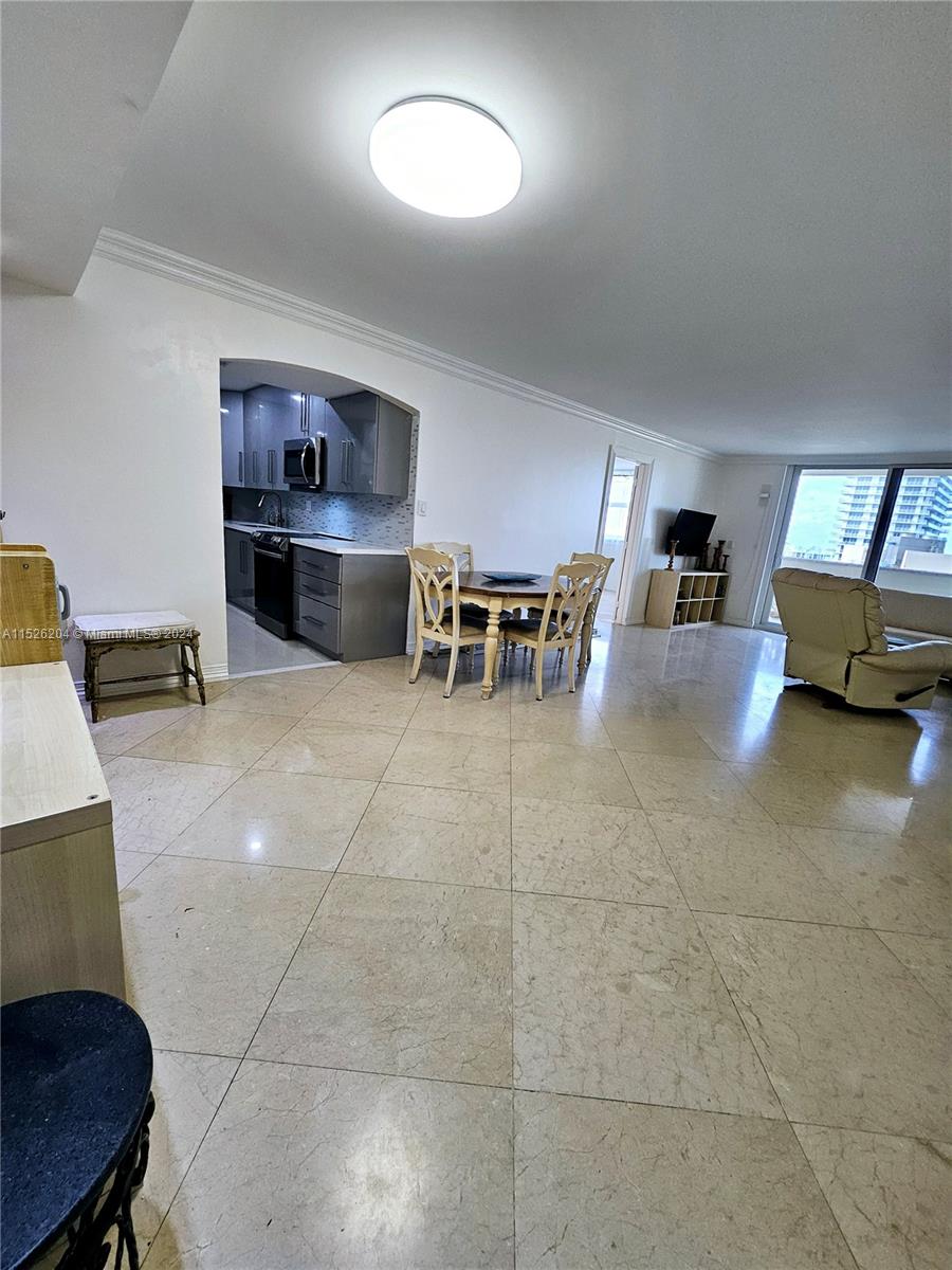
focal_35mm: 13
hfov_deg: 89.9
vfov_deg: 106.2
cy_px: 635
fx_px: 477
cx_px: 476
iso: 64
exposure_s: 1/60.2
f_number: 2.2
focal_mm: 1.74
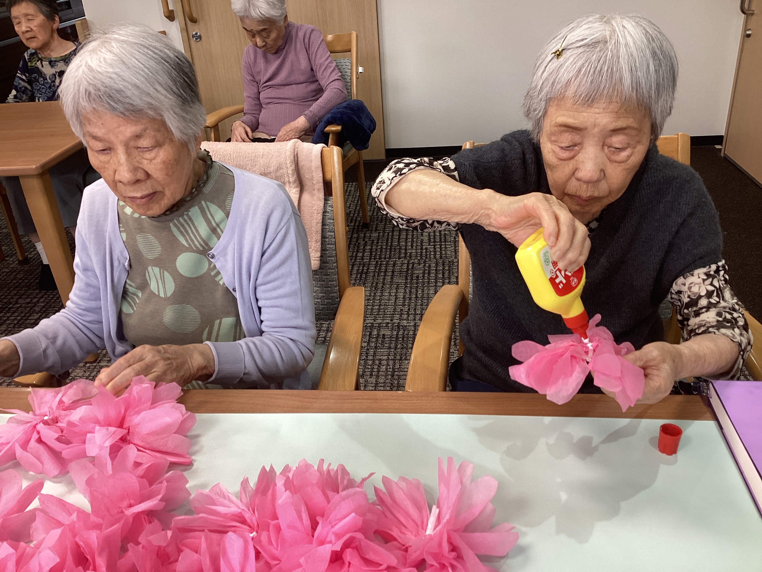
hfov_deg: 58.4
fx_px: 682
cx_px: 381
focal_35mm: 31
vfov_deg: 45.4
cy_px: 286
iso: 100
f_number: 2.4
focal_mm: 3.3
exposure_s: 1/50
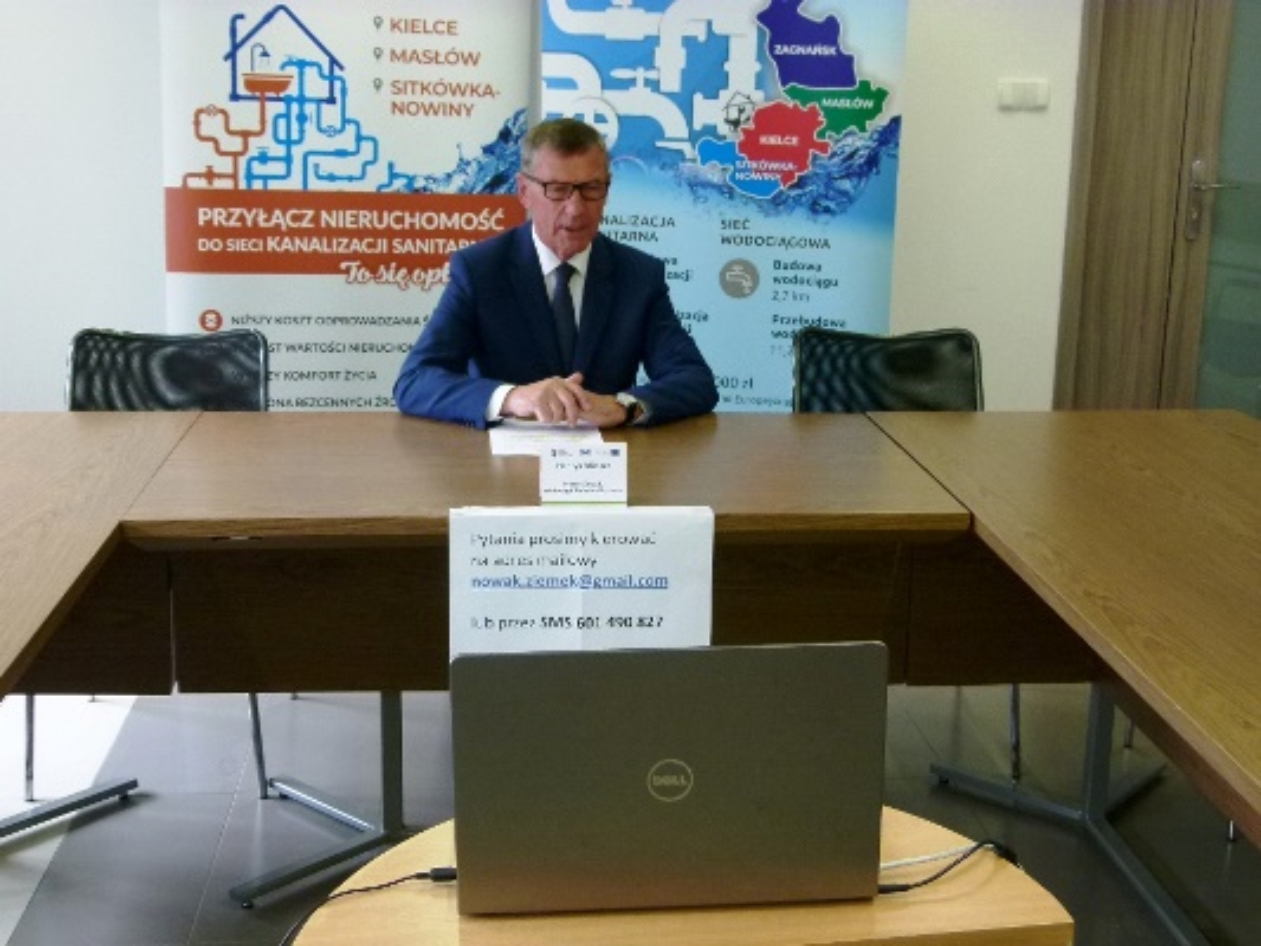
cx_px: 630
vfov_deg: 31.5
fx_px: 1676
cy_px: 473
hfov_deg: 41.2
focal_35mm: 46
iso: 320
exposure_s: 1/60
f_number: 3.2
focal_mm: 8.3
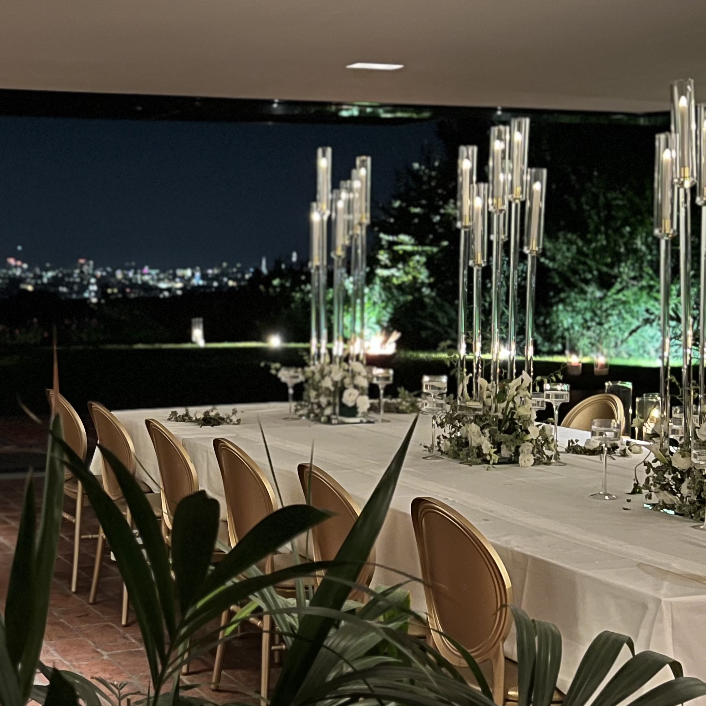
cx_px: 75
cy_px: 345
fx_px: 1292
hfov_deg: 29.3
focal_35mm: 56
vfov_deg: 30.6
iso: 640
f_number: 1.5
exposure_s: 1/12
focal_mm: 5.7
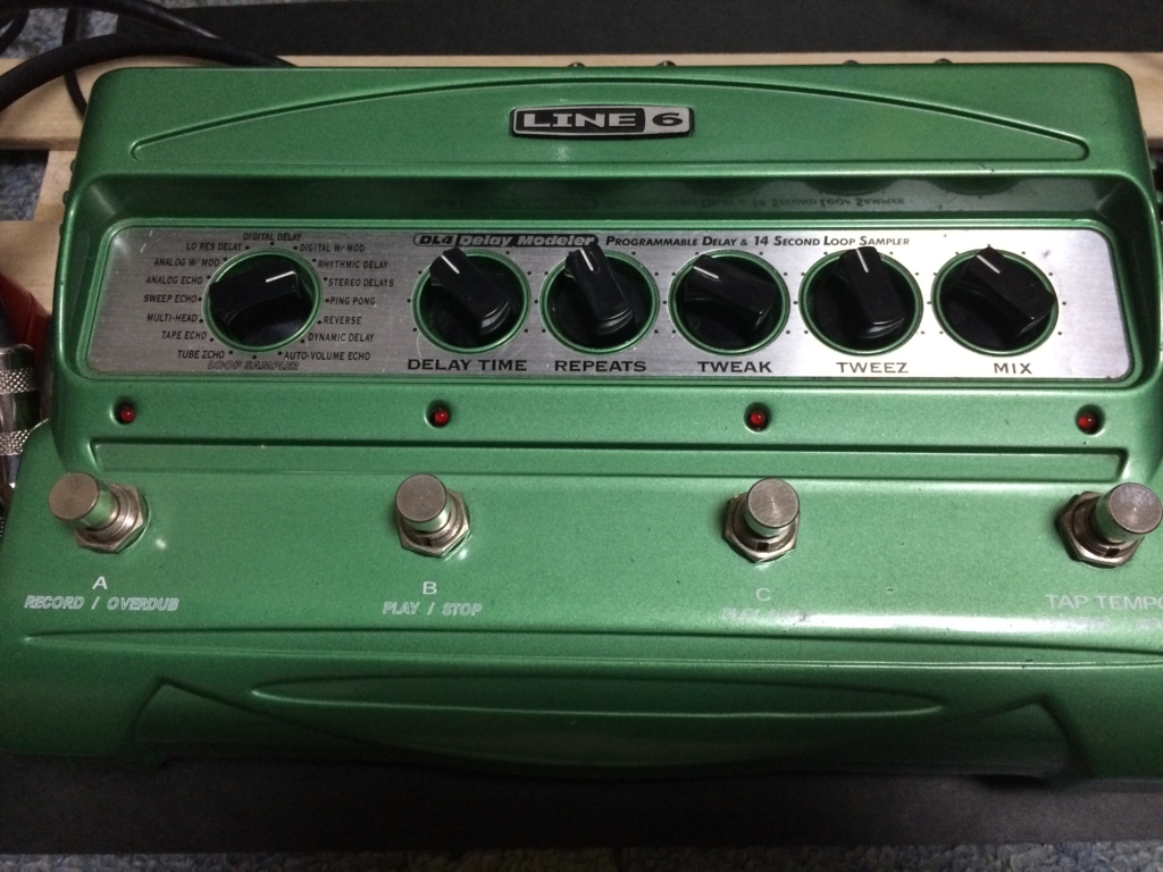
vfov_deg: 48.2
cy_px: 436
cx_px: 582
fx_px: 974
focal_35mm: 29
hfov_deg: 61.7
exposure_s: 1/25
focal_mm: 4.15
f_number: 2.2
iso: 250
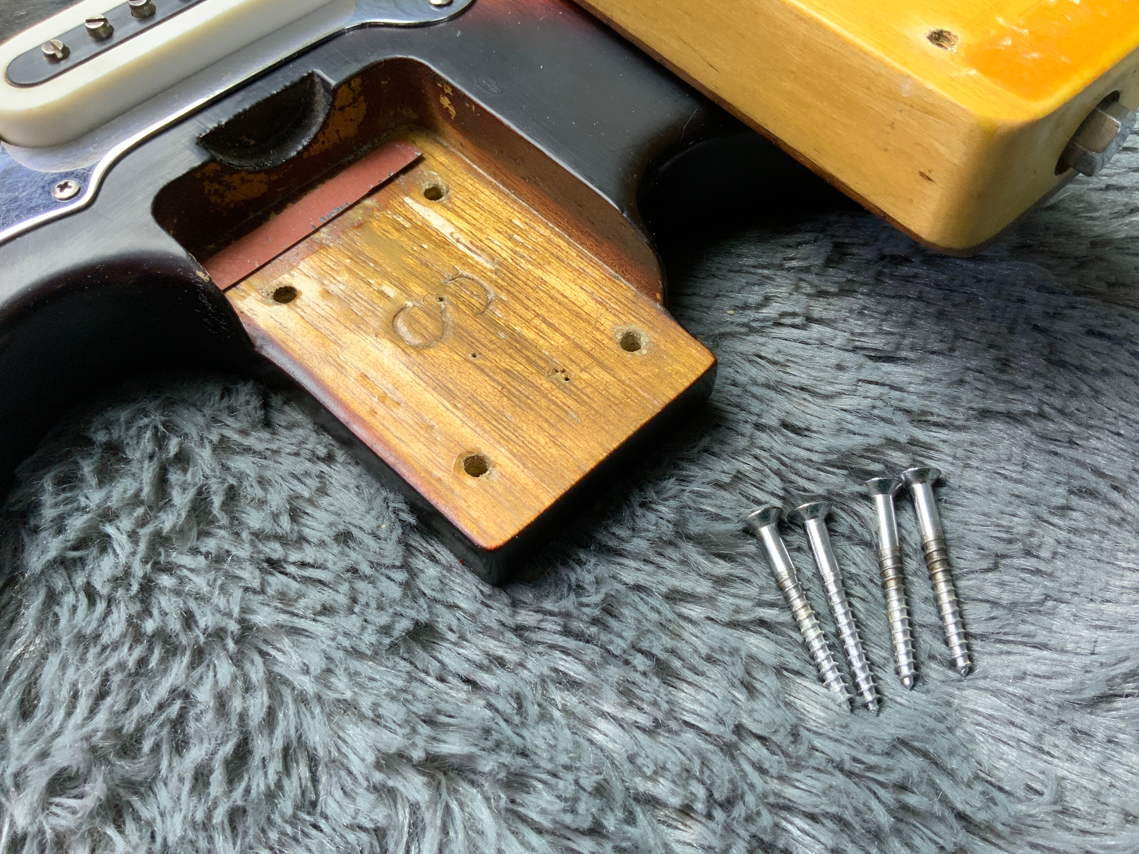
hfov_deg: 60.0
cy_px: 433
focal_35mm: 30
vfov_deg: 46.8
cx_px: 584
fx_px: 987
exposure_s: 1/60
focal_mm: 3
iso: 100
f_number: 1.8
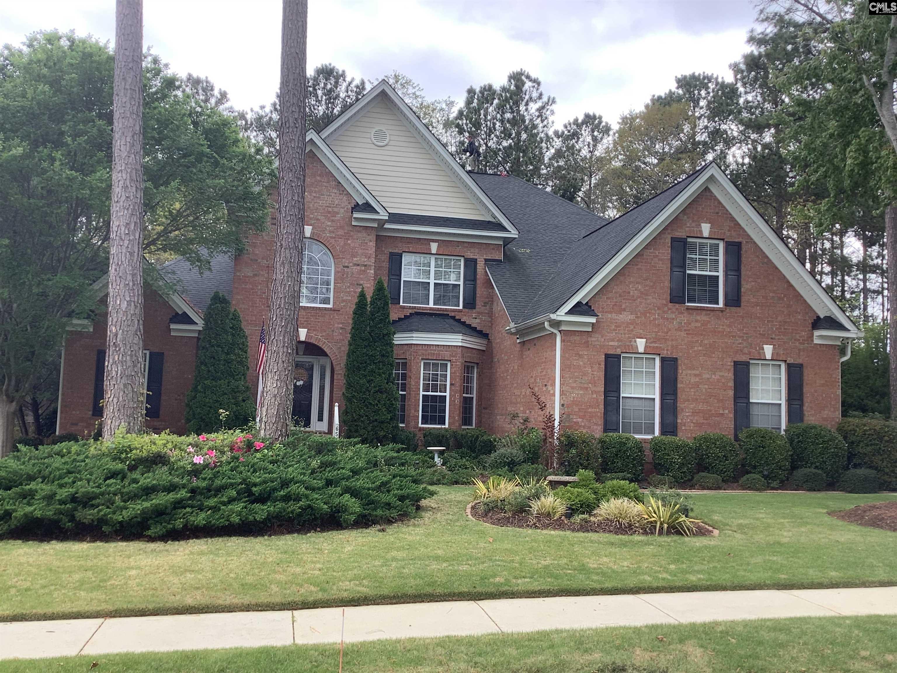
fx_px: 803
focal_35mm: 31
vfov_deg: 45.4
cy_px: 336
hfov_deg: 58.4
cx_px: 448
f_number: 2.4
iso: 25
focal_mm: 3.3
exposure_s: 1/120
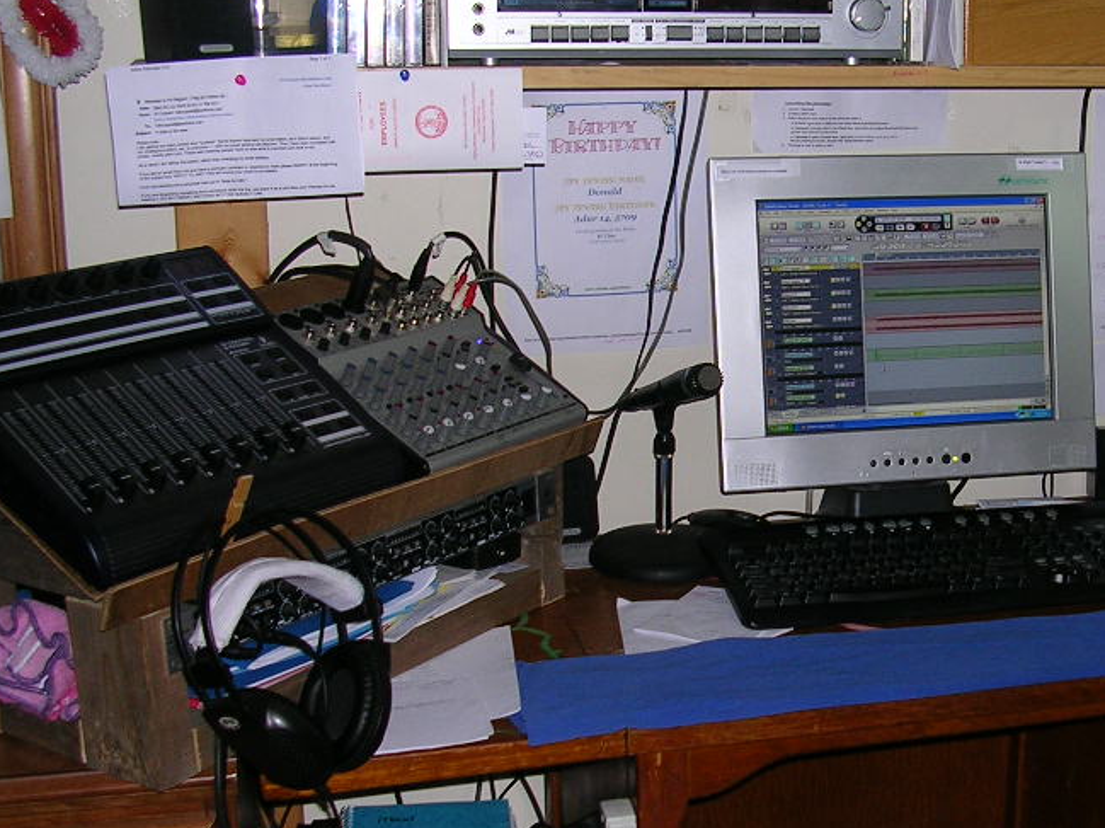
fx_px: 1914
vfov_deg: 24.4
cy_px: 453
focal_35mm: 60
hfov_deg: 31.6
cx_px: 827
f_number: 2.8
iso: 50
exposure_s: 1/60.1
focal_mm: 5.8
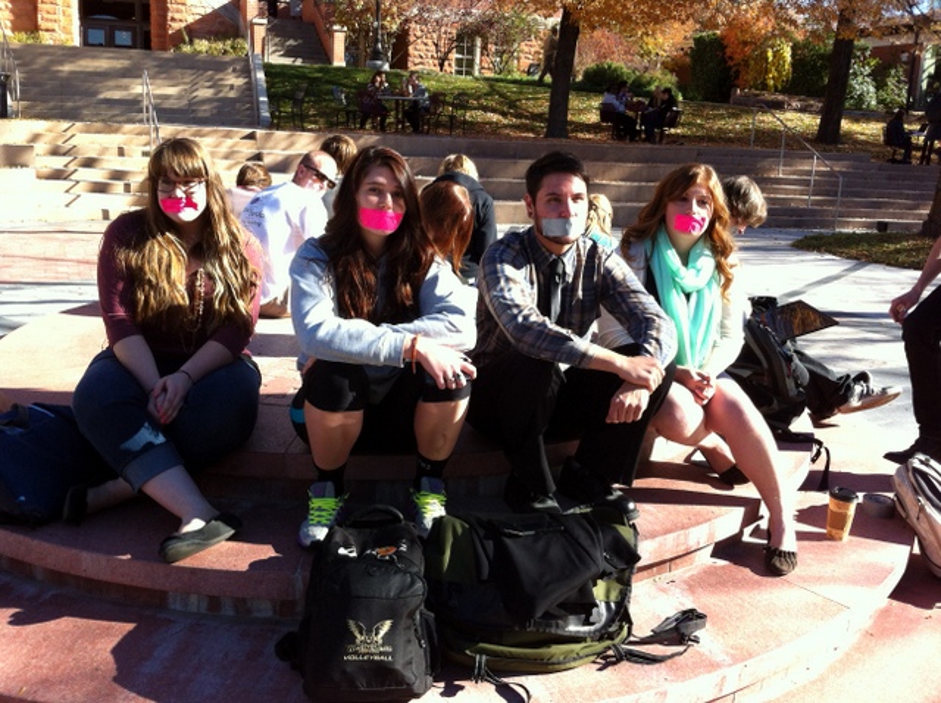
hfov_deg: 52.7
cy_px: 352
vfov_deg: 40.6
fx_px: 950
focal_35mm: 35
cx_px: 470
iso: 80
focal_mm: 3.85
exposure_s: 1/369
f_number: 2.8
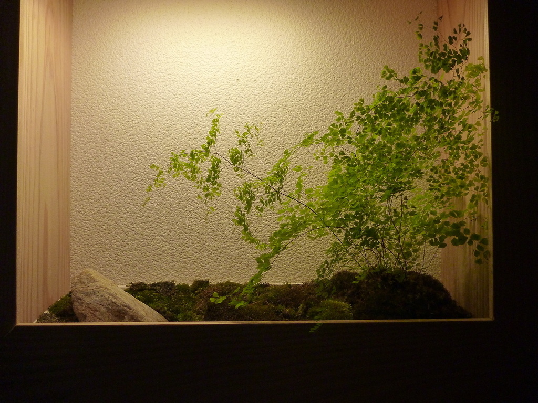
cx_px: 269
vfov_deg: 49.7
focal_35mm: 28
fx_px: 435
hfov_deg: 63.4
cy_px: 202
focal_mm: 4.9
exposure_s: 1/80
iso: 250
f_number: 3.3
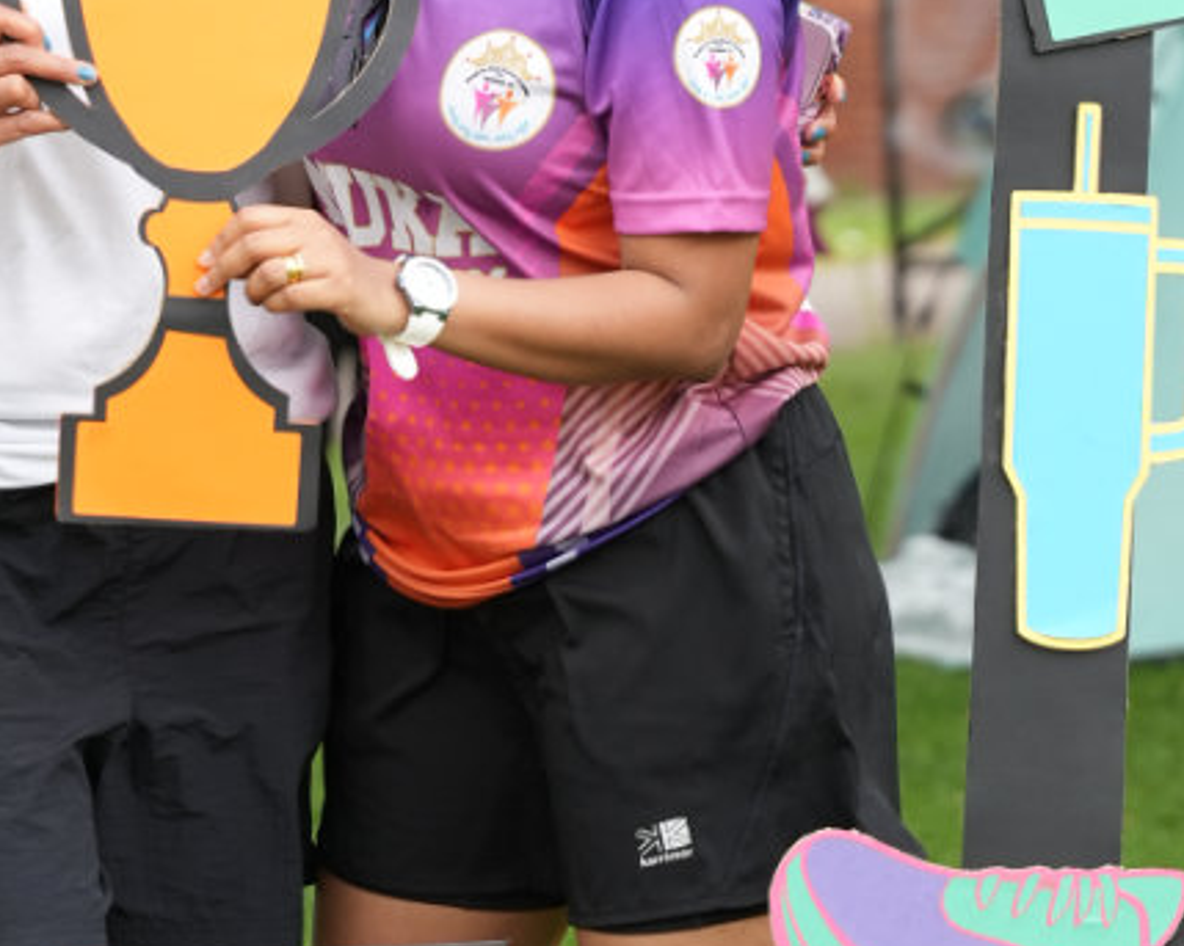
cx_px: 257
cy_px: 142
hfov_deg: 8.2
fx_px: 8233
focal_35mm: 235
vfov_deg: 6.6
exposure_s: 1/800
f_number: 2.8
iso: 250
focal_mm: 70
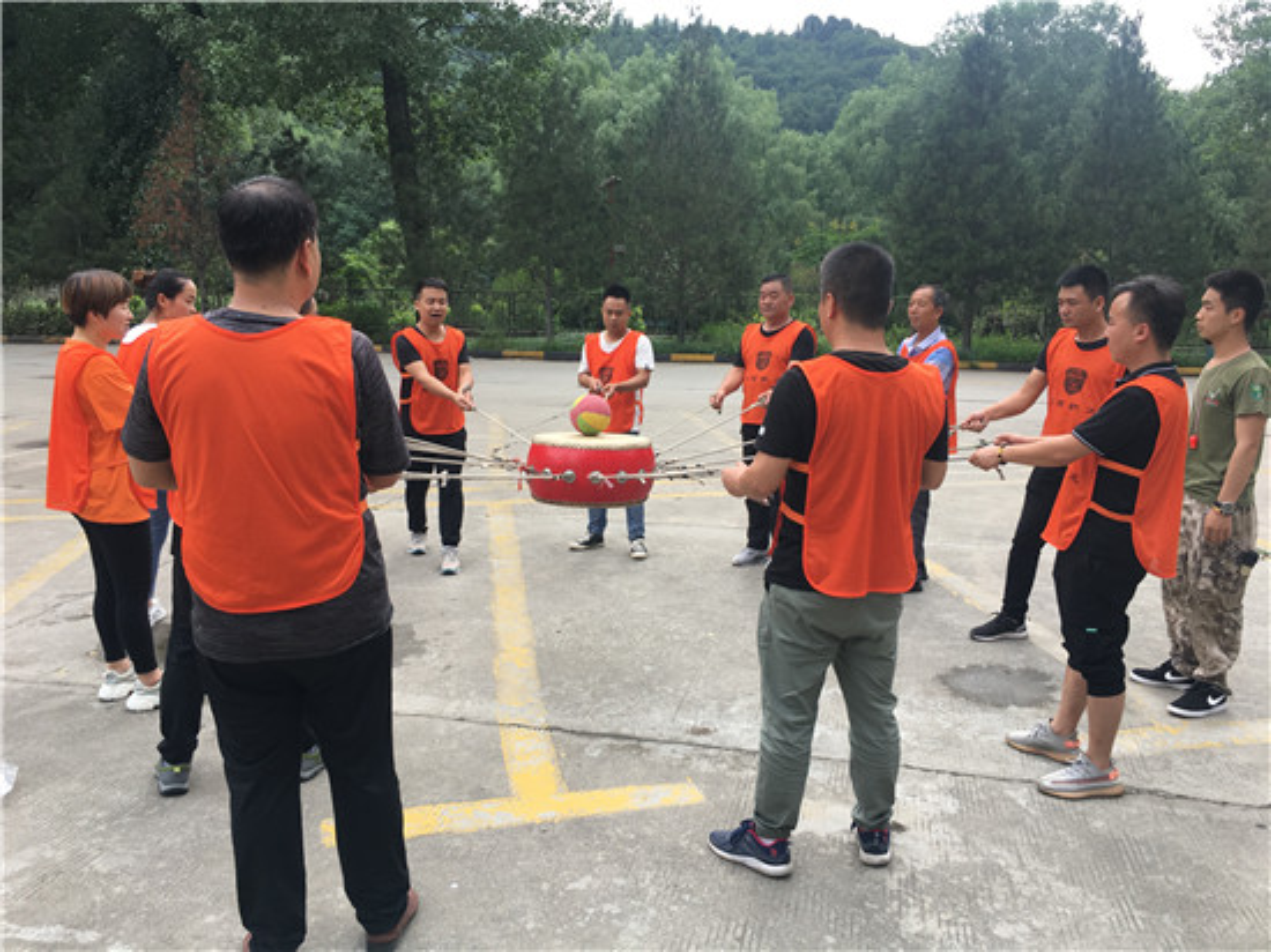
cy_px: 476
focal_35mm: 29
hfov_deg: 61.7
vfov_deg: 48.2
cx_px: 636
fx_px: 1064
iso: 25
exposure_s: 1/304
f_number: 2.2
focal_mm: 4.15
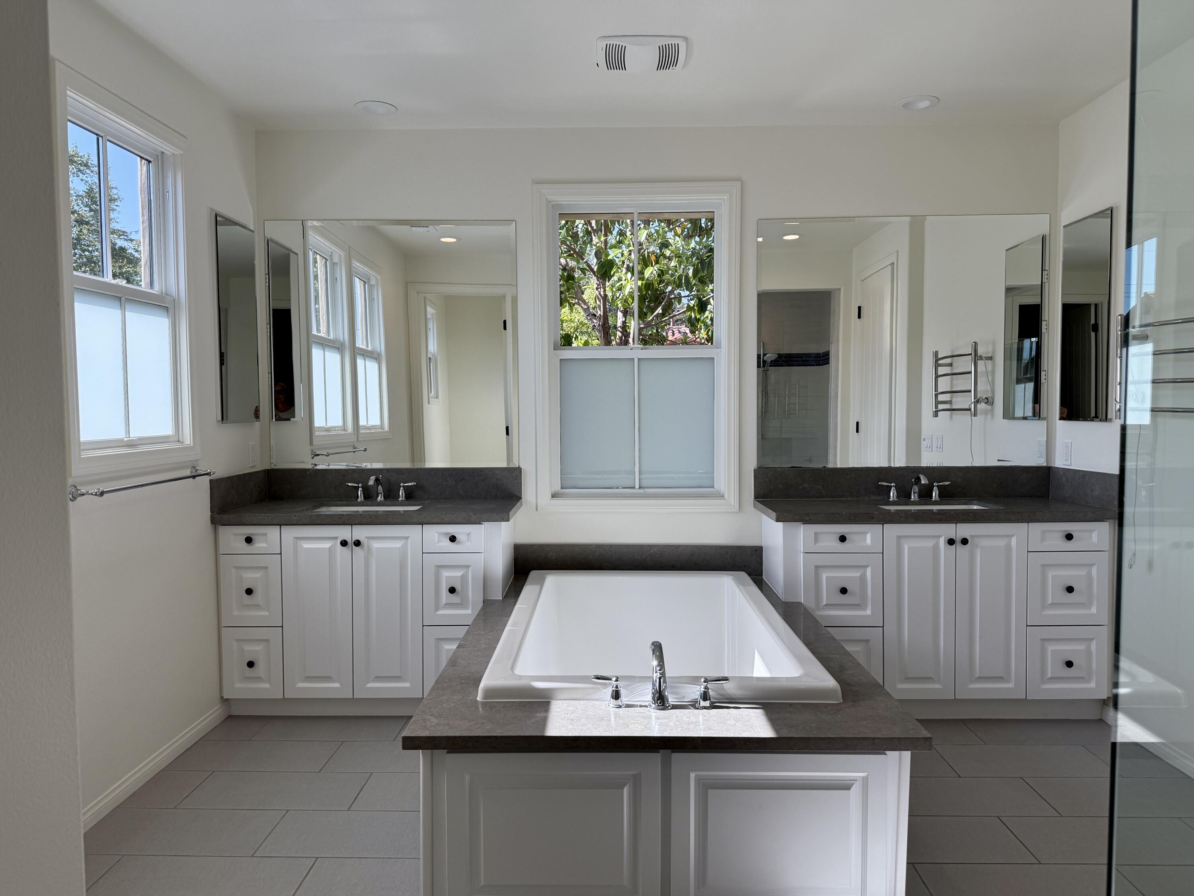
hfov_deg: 71.6
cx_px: 597
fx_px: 828
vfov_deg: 56.8
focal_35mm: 24
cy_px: 448
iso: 100
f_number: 1.78
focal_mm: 6.76
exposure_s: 1/931
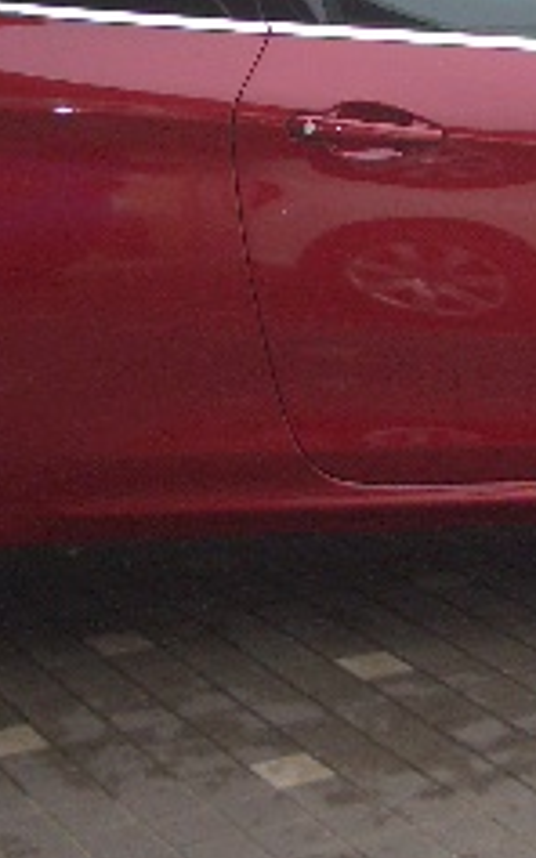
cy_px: 163
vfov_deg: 20.5
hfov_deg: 13.0
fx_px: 2339
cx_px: 438
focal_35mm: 100
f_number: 2.6
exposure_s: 1/250
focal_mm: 5.8
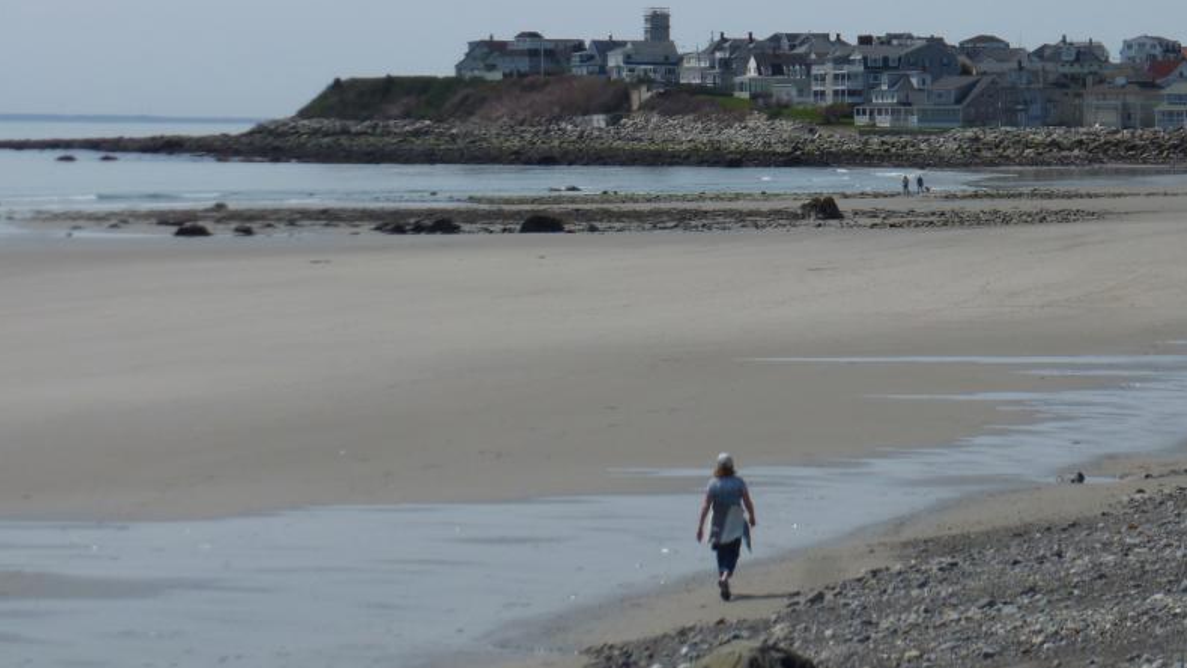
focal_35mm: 147
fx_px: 4627
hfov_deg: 14.6
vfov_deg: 8.2
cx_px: 695
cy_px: 162
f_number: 5.6
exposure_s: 1/800
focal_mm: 18.7
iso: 100
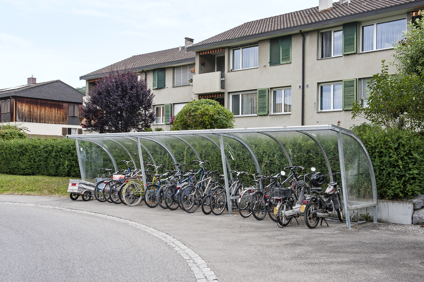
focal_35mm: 42
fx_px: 494
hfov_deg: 46.4
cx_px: 212
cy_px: 141
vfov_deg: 31.9
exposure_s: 1/60
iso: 200
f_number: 8
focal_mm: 42
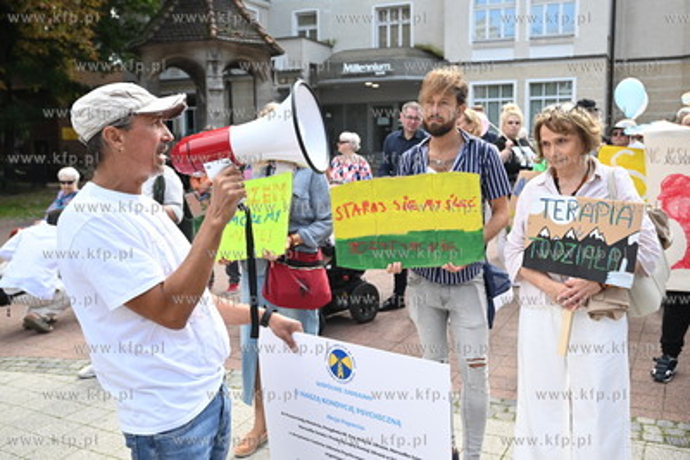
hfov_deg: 54.4
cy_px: 230
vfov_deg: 37.9
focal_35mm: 35
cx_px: 345
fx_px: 671
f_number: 5.6
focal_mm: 35
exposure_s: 1/500
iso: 500
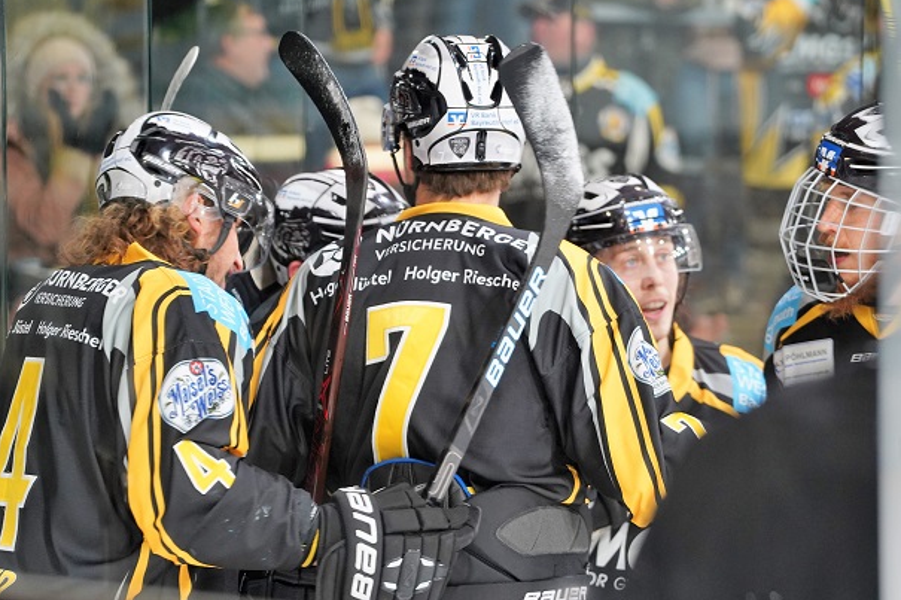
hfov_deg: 11.0
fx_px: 4679
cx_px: 432
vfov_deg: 7.3
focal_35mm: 187
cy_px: 300
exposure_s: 1/160
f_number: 4
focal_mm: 153
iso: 2000
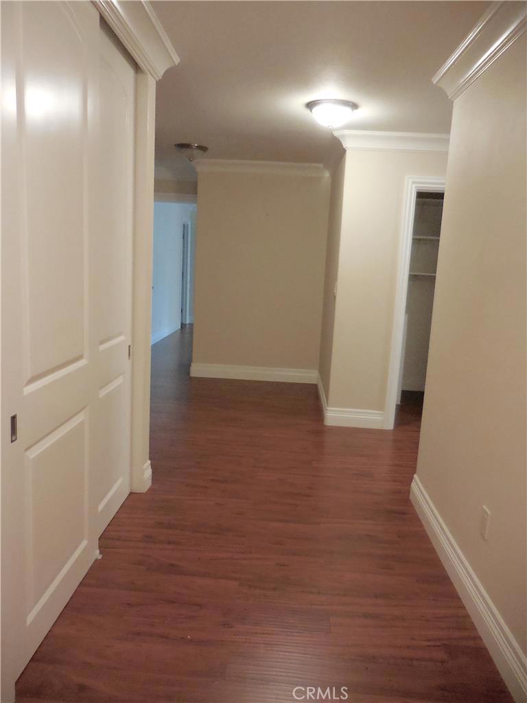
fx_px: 507
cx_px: 264
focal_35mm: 25
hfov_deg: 54.9
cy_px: 352
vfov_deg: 69.4
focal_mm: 4.5
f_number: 3.3
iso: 800
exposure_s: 1/25
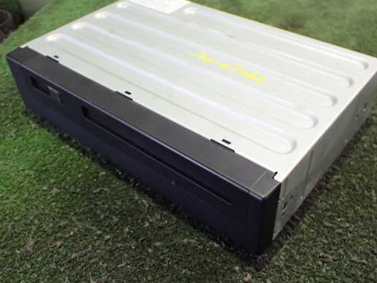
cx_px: 195
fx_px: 381
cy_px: 140
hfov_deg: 52.6
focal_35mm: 35
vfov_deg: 40.7
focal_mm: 5.4
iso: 800
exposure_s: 1/30
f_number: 2.3
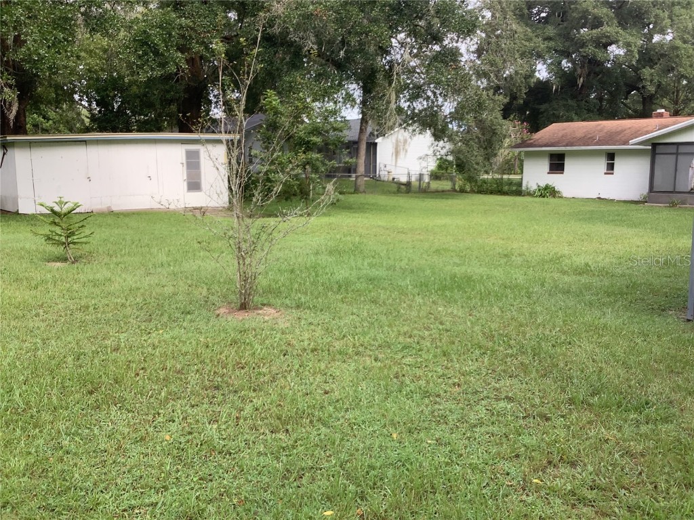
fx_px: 622
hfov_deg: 58.4
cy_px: 260
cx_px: 347
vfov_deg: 45.4
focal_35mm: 31
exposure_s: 1/257
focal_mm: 3.3
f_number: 2.4
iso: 25
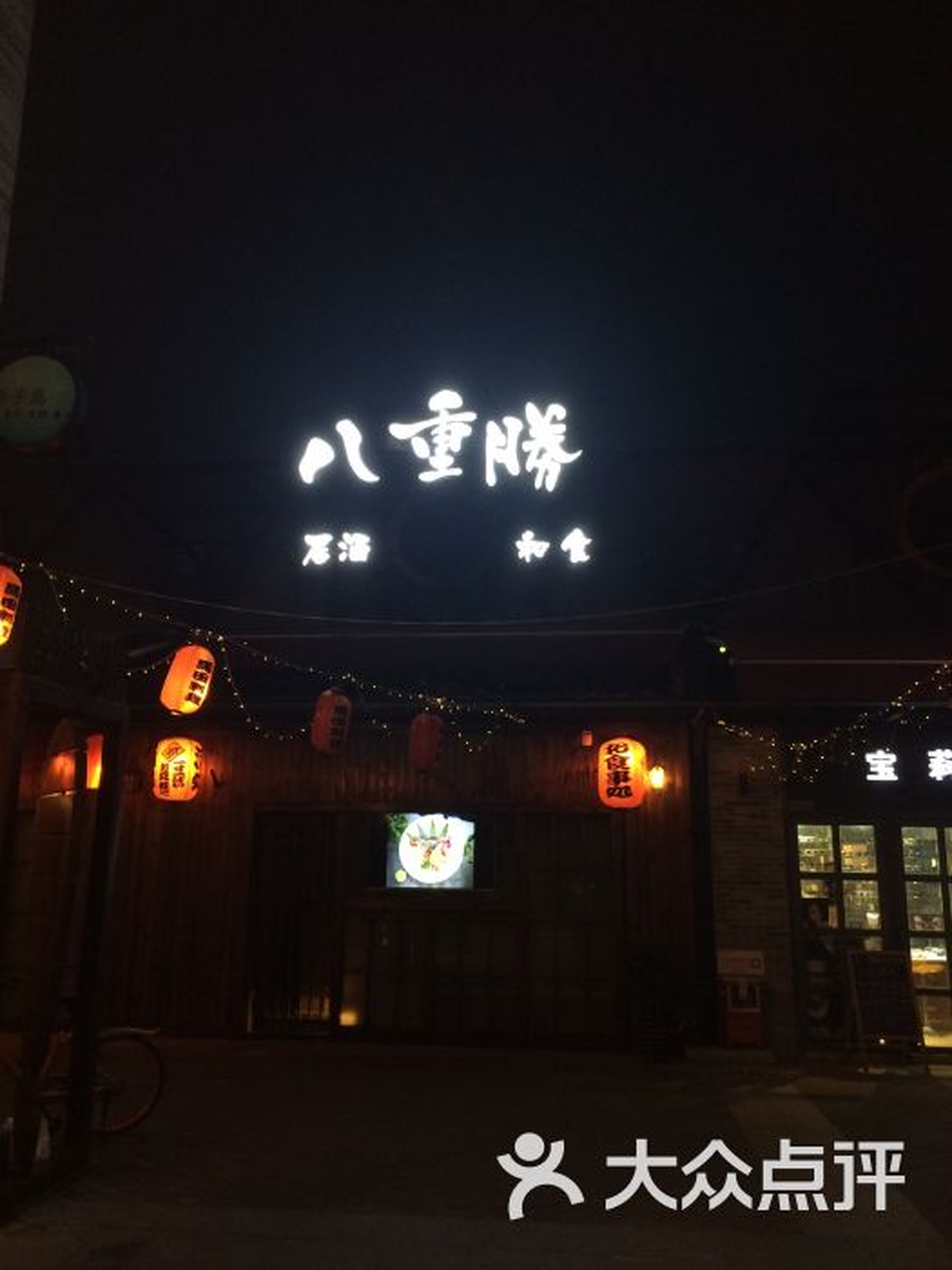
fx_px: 1063
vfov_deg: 61.7
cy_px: 635
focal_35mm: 29
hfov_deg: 48.2
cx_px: 476
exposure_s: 1/33
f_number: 2.2
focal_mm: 4.15
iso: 160
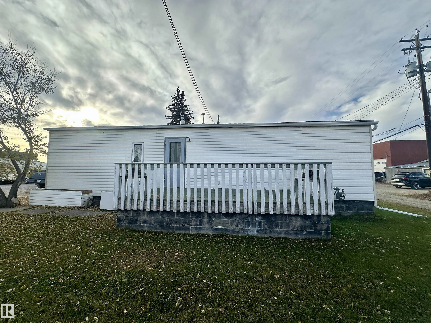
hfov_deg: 102.1
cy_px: 162
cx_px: 216
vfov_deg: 85.7
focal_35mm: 14
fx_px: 174
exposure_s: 1/888
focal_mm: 2.22
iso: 50
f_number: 2.2
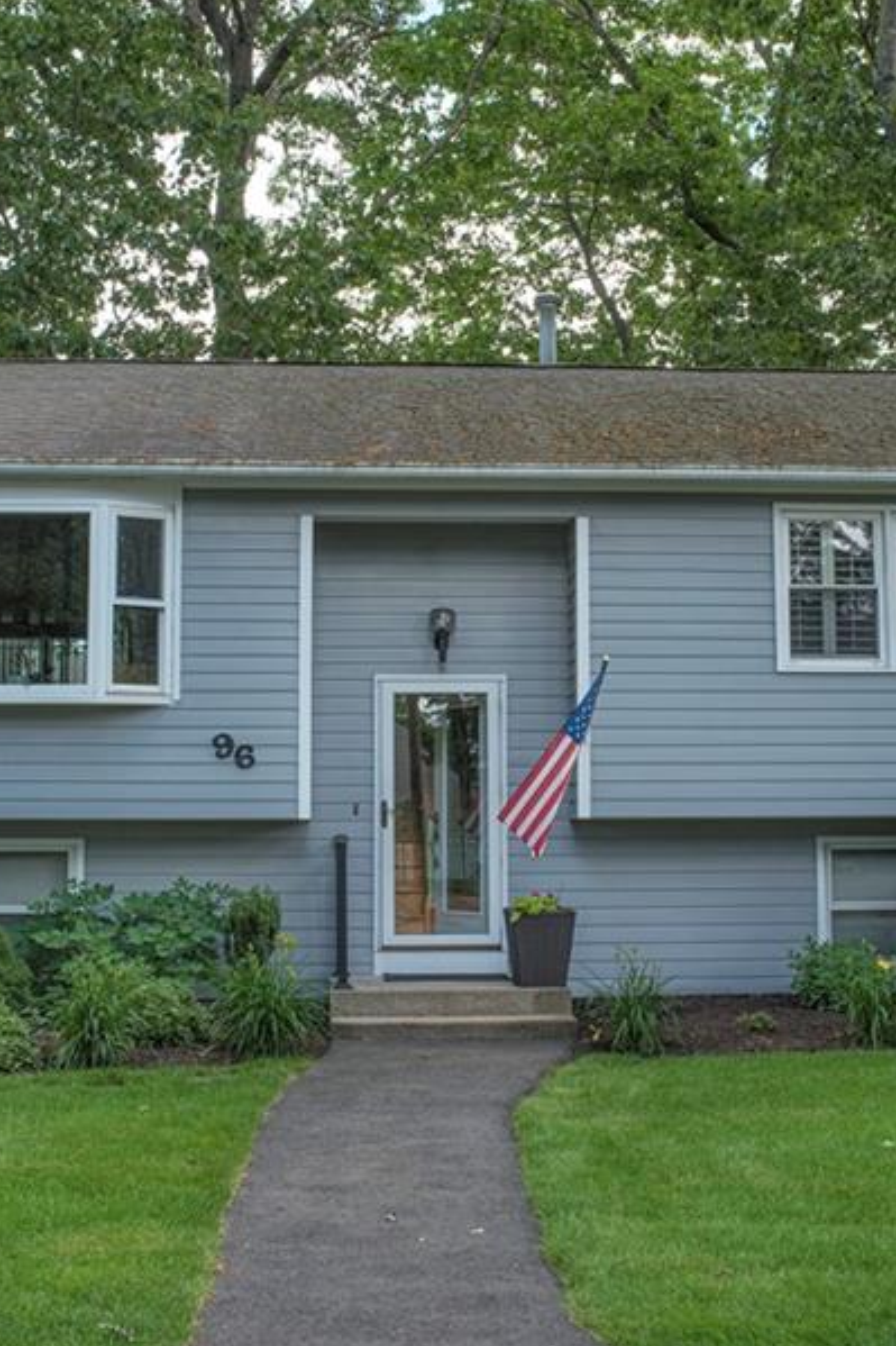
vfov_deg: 37.5
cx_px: 431
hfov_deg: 25.5
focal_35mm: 53
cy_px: 621
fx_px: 1980
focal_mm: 31
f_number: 7.1
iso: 320
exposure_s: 1/250
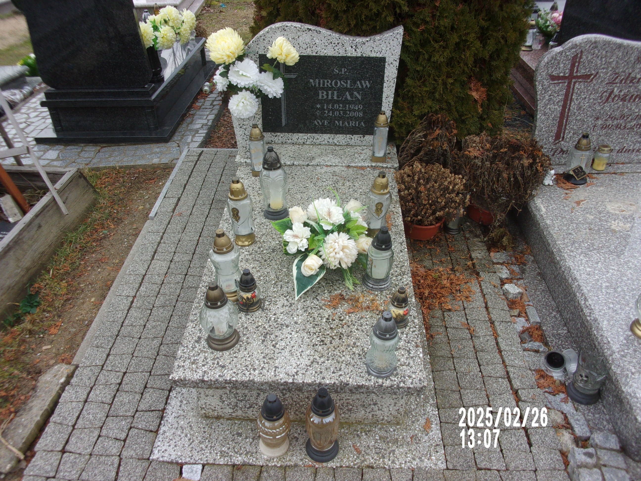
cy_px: 240
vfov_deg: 49.7
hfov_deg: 63.4
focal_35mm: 28
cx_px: 320
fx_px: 518
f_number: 3.9
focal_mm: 5.1
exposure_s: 1/170
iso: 80
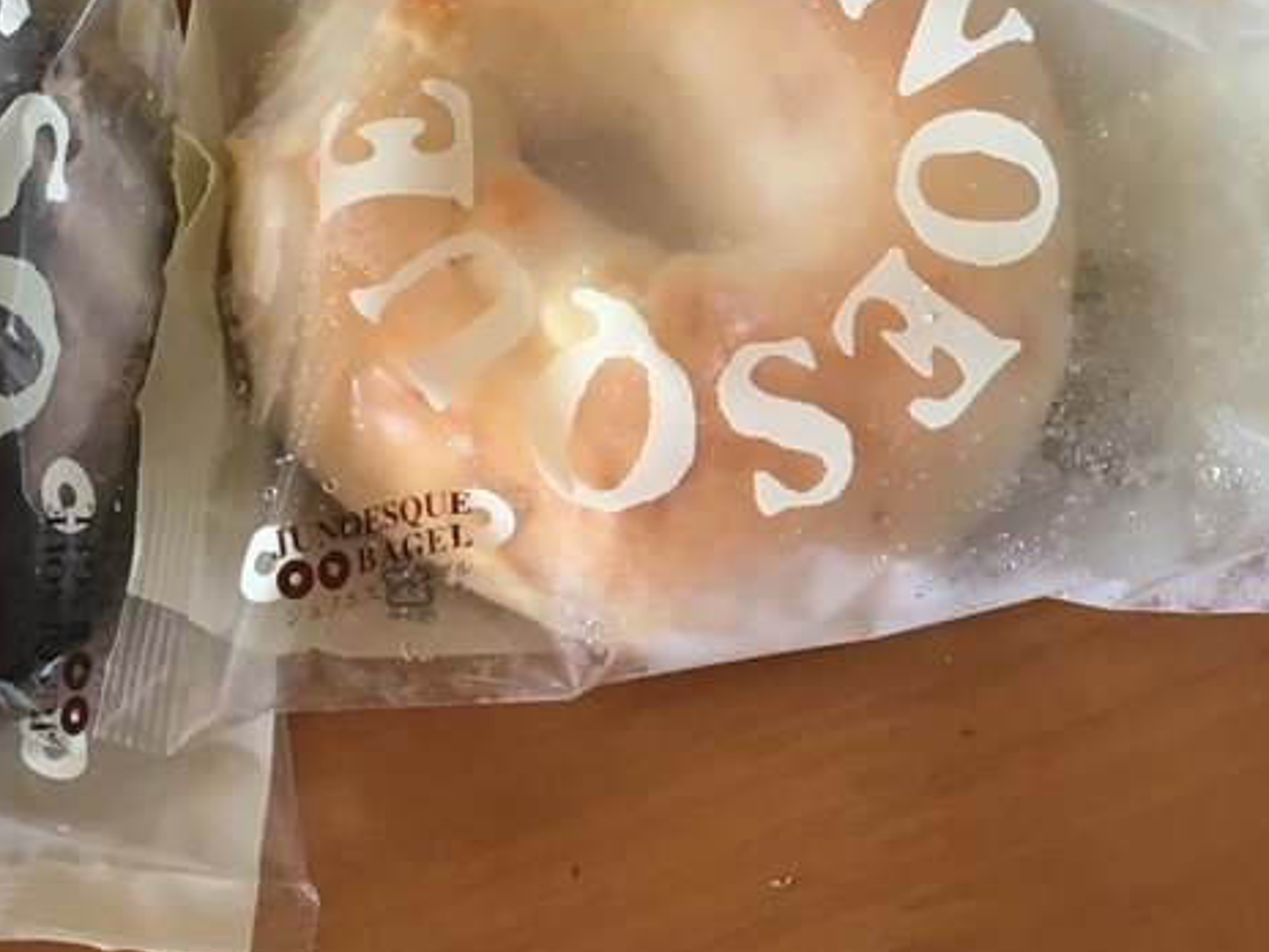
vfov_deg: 19.2
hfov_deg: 26.0
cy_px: 57
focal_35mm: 75
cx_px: 736
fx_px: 2749
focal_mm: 4.15
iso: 64
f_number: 2.2
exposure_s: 1/30
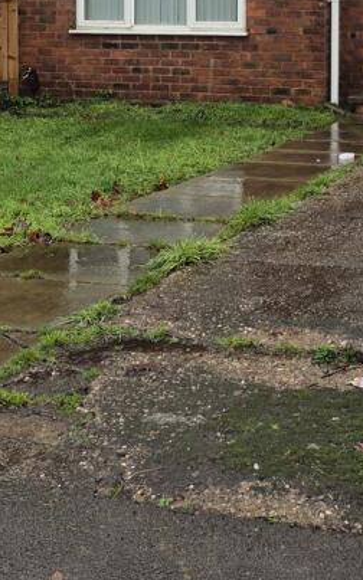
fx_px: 981
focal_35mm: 62
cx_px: 367
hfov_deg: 20.3
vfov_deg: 30.1
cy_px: -30
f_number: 1.8
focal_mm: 5.4
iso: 40
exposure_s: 1/180
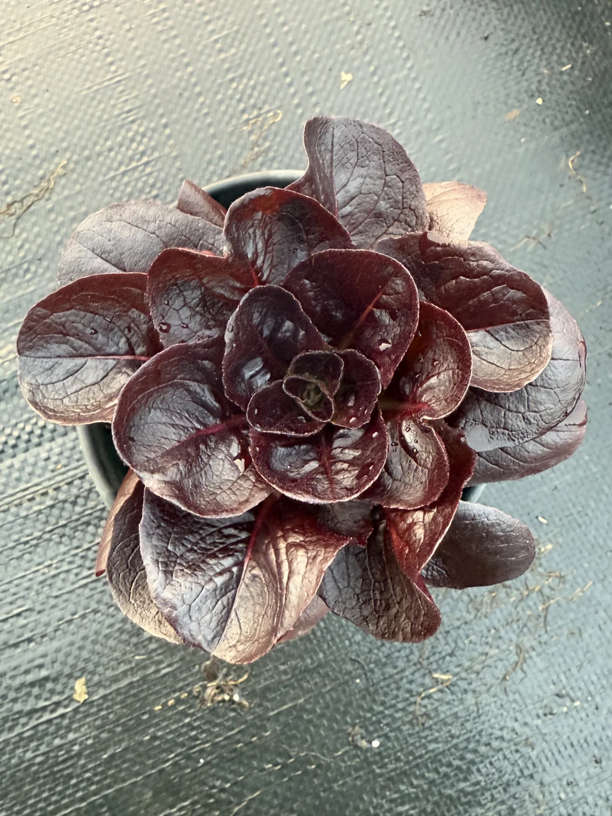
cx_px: 306
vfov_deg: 71.6
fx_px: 566
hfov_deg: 56.8
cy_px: 408
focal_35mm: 24
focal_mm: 2.22
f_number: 2.2
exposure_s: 1/60
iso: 500
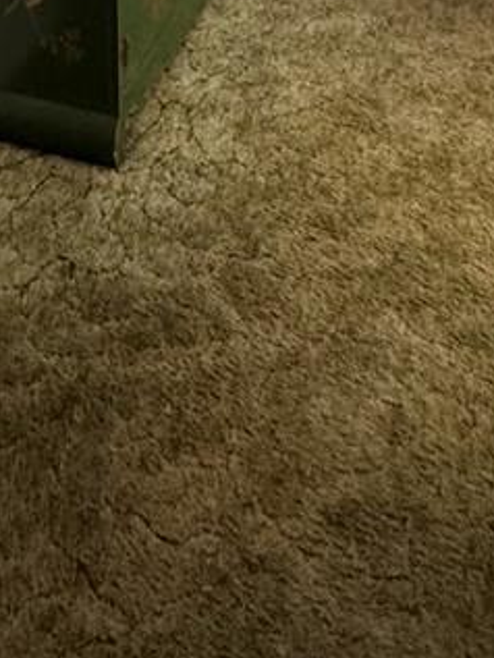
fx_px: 1008
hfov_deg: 27.5
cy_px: -415
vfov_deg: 24.4
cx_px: 230
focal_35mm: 53
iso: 400
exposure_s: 1/60
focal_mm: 2.22
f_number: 2.2
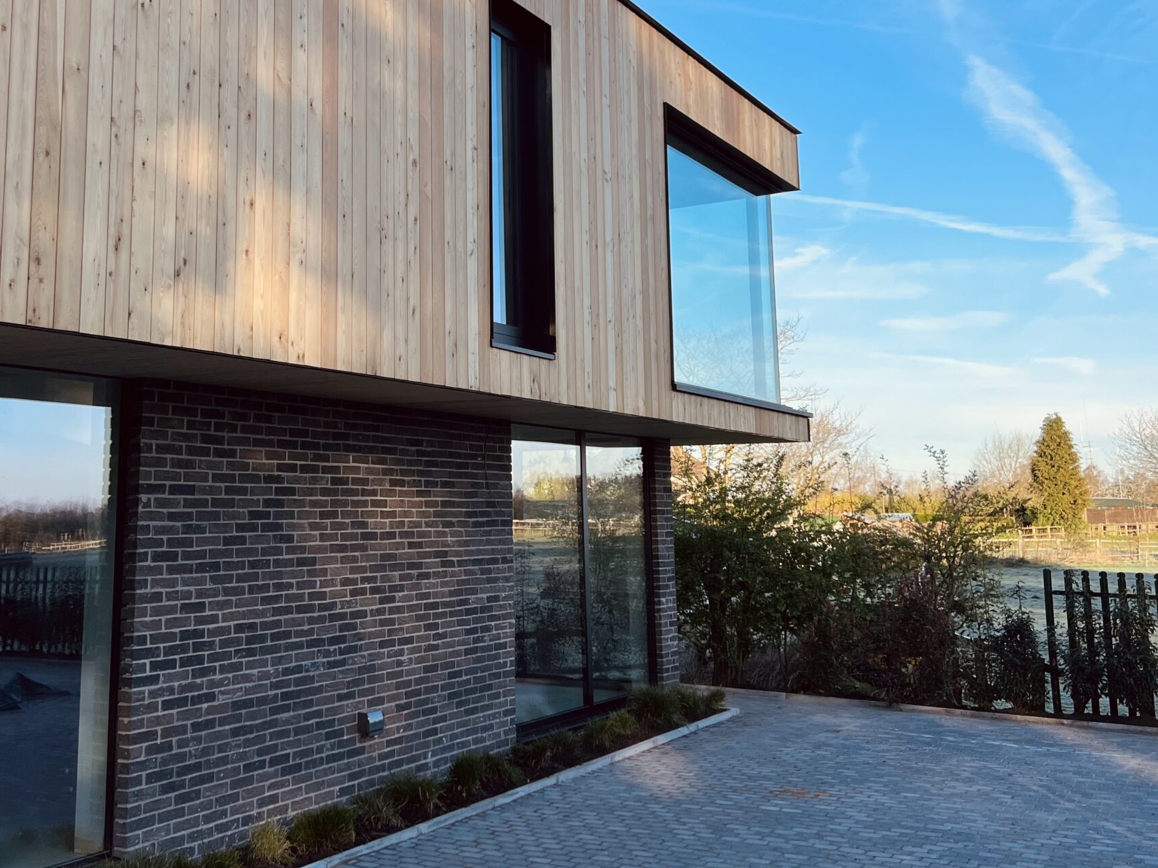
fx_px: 1305
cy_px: 291
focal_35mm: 39
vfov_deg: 36.4
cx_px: 460
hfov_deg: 47.6
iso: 50
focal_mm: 5.7
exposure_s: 1/1575
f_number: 1.5
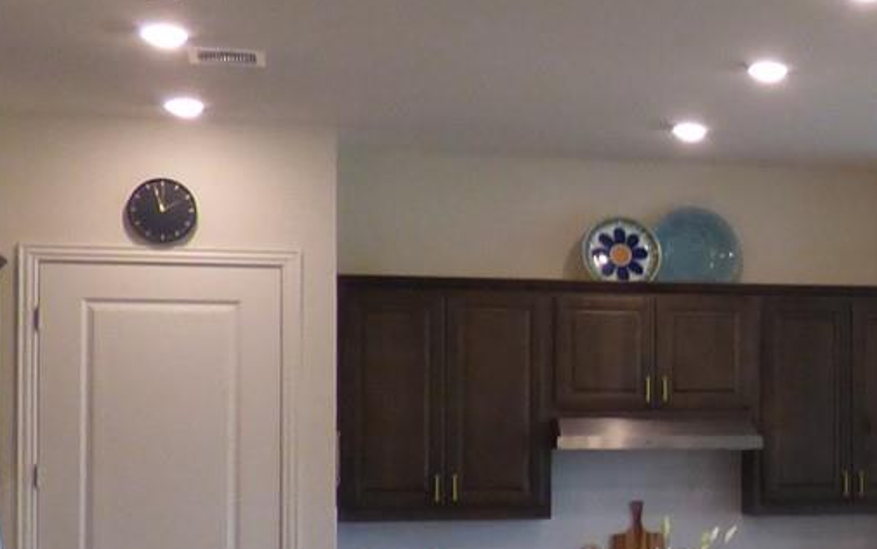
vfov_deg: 15.1
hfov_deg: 21.8
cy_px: 408
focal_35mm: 86
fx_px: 2056
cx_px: 1118
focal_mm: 3.58
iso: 250
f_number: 2.8
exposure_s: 1/60
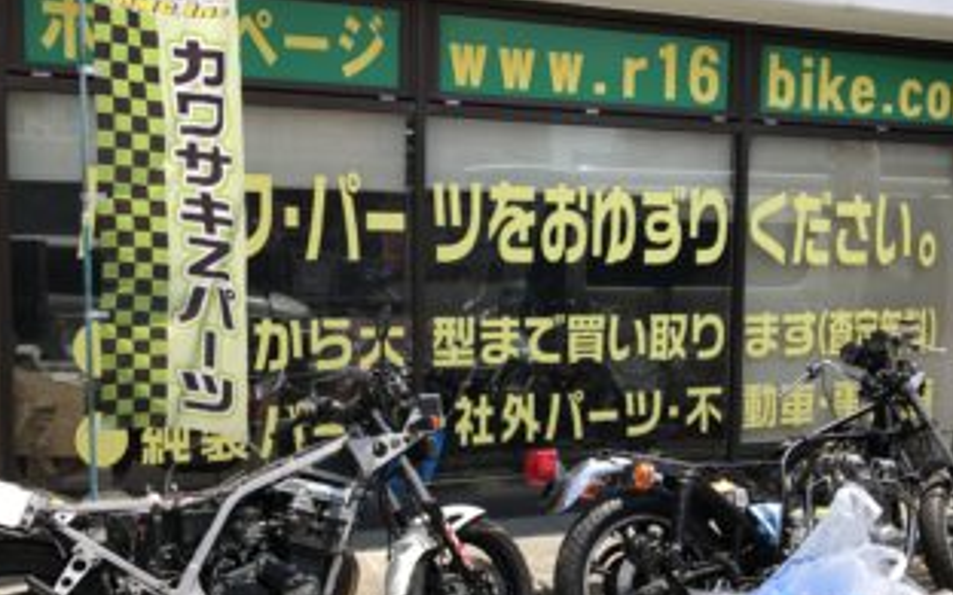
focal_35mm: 38
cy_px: 339
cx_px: 513
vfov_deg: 33.5
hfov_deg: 51.5
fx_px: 987
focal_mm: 3.99
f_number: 1.8
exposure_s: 1/1259
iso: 20
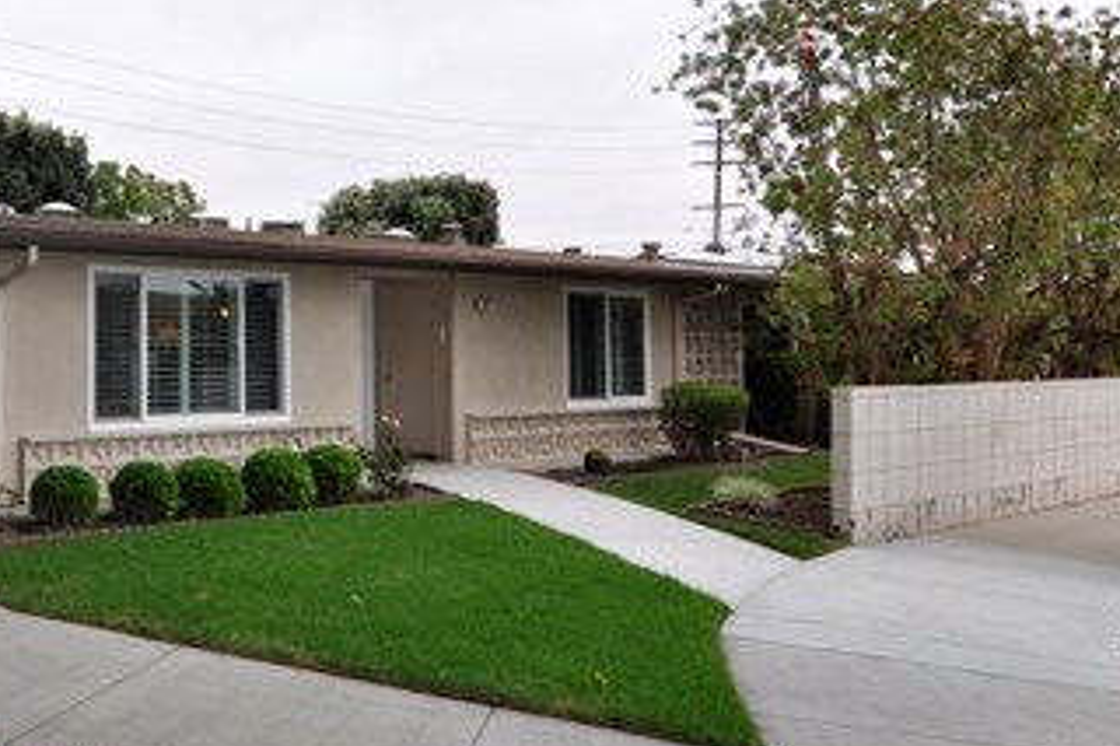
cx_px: 66
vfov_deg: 39.7
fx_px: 1026
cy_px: 282
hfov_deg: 49.5
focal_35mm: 33
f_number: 6.3
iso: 200
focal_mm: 11
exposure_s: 1/200
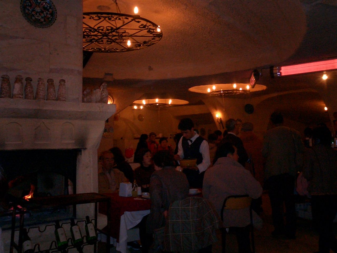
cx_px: 168
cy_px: 126
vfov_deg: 38.7
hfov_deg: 50.1
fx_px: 360
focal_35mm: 37
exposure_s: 1/40
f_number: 3.5
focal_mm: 5.6
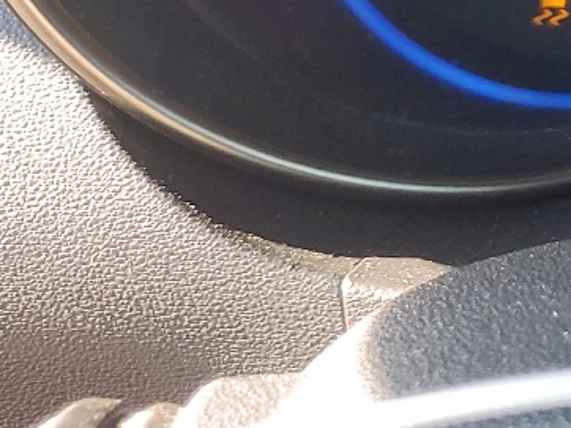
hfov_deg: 14.8
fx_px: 1896
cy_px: -289
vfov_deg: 12.0
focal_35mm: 115
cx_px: 1041
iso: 60
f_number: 1.5
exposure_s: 1/120
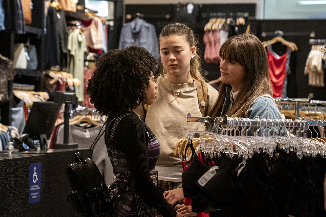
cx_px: 163
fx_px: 951
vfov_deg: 13.0
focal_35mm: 105
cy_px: 108
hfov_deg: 19.5
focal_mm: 70
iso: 4000
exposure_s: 1/125
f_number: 4
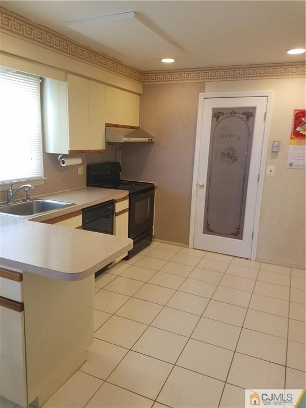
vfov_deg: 67.3
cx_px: 153
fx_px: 306
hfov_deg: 53.1
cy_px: 204
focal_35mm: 26
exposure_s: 1/24
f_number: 1.7
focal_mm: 4.2
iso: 200
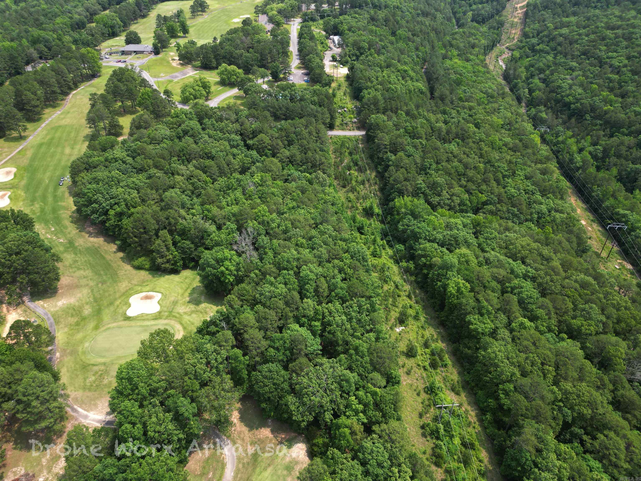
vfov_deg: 56.8
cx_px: 320
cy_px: 240
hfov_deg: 71.6
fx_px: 444
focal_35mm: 24
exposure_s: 1/1000
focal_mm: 6.72
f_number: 1.7
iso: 100
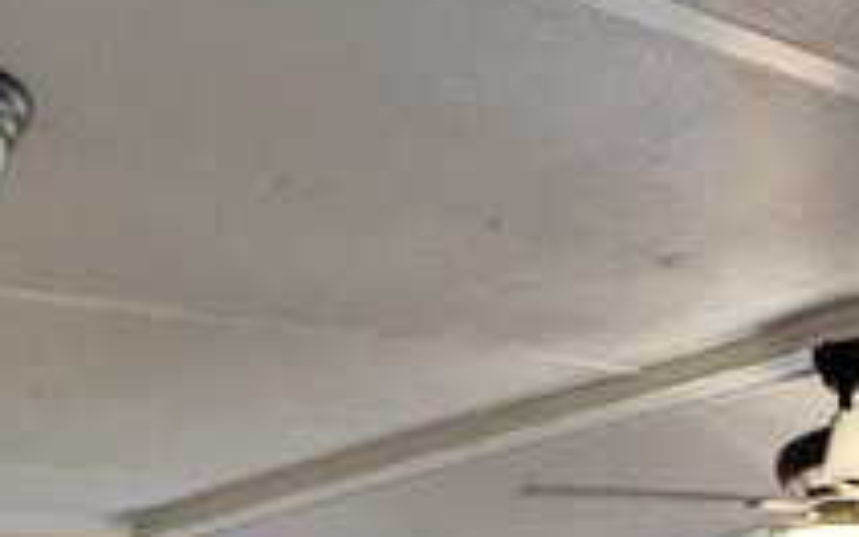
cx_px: 639
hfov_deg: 28.2
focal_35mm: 72
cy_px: 1408
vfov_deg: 12.6
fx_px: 1686
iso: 320
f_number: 2.2
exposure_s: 1/60
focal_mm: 2.22
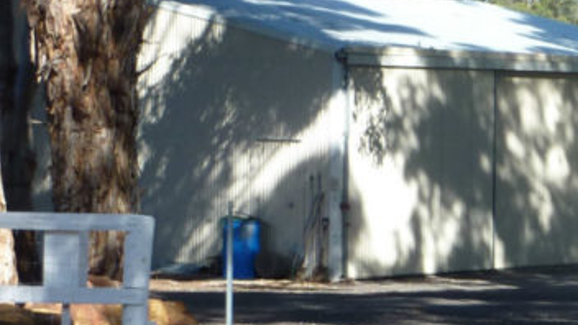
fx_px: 2866
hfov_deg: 11.3
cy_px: 110
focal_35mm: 187
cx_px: 722
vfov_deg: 6.5
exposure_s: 1/250
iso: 80
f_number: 3.9
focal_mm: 9.7
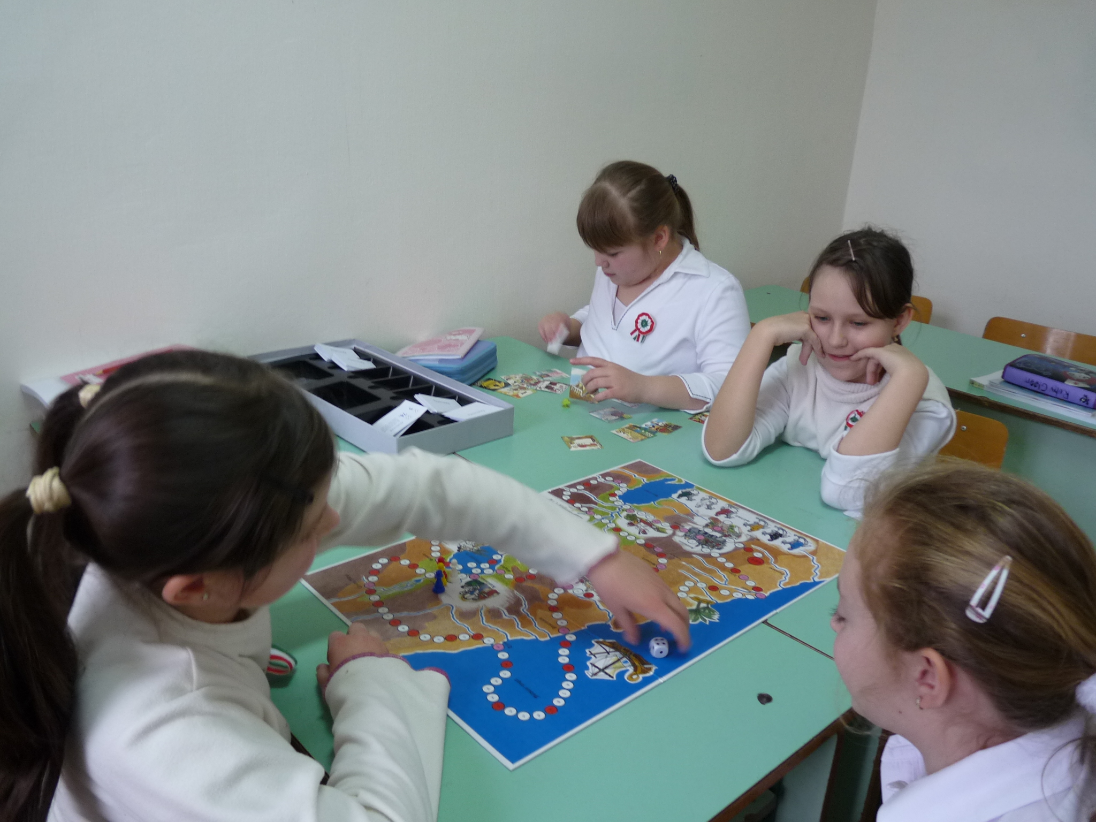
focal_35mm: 27
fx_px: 855
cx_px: 548
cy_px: 411
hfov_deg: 65.3
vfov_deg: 51.4
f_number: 2.8
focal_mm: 4.8
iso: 160
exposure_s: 1/30
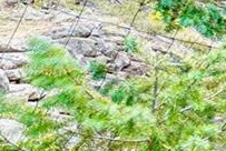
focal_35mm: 118
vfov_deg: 11.4
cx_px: 681
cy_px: -33
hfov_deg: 11.0
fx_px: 742
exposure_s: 1/50
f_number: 11
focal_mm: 10
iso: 125
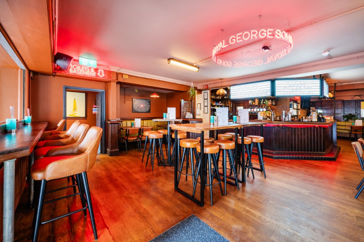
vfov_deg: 81.1
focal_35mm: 14
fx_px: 141
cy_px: 121
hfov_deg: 104.3
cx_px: 182
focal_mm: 14
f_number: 10
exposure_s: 1/1.67
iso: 640
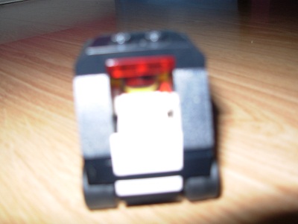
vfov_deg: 37.7
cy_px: 112
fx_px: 327
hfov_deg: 49.0
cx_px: 149
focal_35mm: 38
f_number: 2.9
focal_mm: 6.3
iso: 50
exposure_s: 1/32
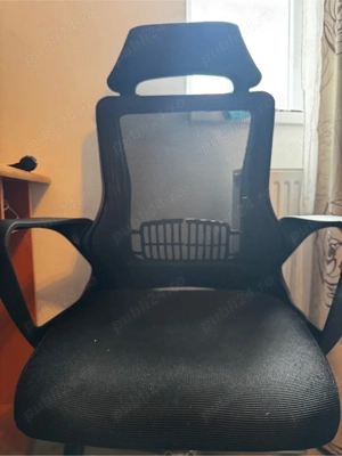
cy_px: 228
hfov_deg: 56.8
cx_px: 171
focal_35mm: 24
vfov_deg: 71.6
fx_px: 316
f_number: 1.78
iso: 640
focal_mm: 6.76
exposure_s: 1/60
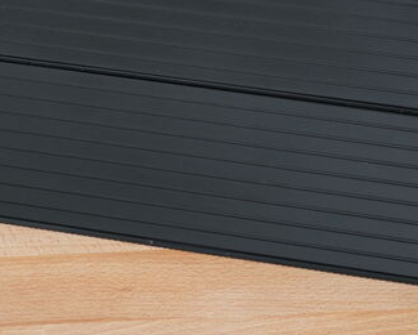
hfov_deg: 24.4
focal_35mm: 78
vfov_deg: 19.6
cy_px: 113
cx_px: 228
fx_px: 965
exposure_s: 1/160
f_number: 7.1
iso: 2000
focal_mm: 44
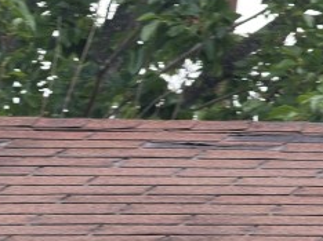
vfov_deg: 3.4
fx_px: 4083
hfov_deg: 4.5
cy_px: 292
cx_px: 574
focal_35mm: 438
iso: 50
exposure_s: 1/435
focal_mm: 16.89
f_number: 2.8
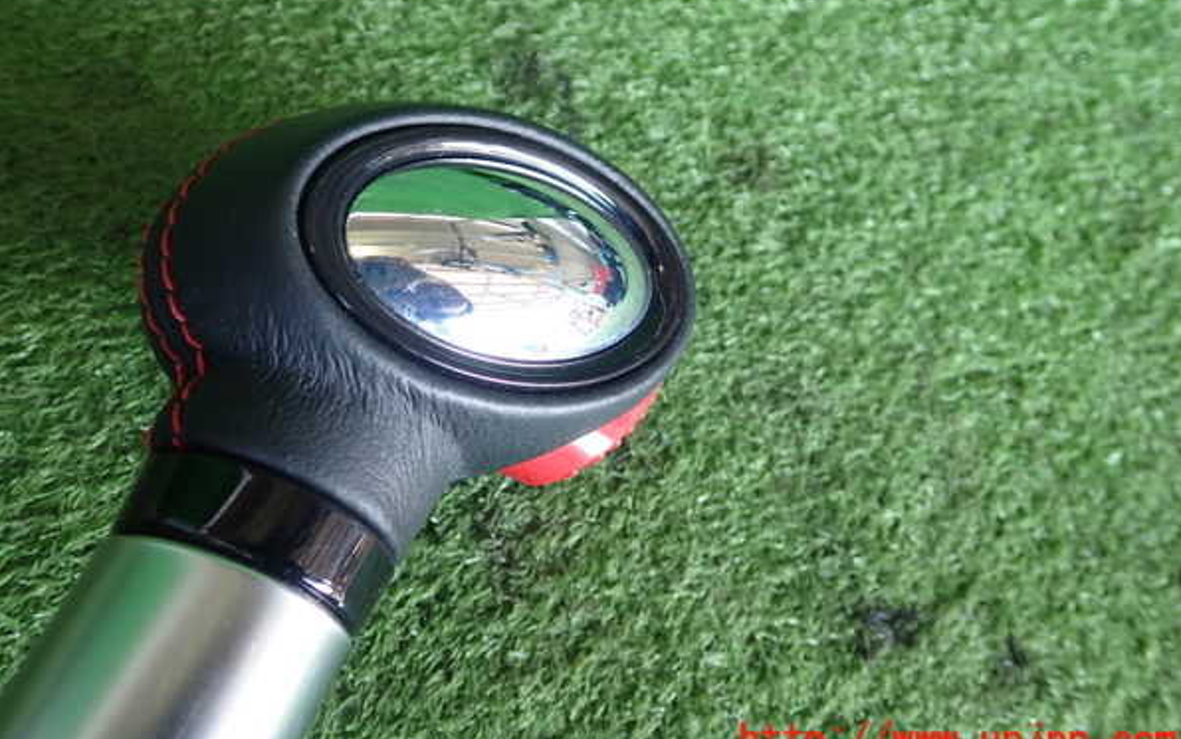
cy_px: 321
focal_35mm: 32
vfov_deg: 39.4
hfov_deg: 59.6
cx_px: 592
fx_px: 1030
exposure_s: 1/100
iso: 200
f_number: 2.3
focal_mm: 5.4
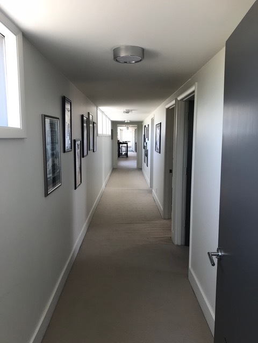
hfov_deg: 49.7
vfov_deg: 63.4
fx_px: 278
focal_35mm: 28
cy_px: 172
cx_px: 129
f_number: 1.8
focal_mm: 3.99
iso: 25
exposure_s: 1/120
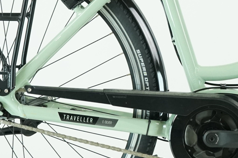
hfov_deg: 10.4
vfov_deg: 7.0
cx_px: 243
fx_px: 1296
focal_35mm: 196
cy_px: 5
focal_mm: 56
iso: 2500
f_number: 6.3
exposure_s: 1/200
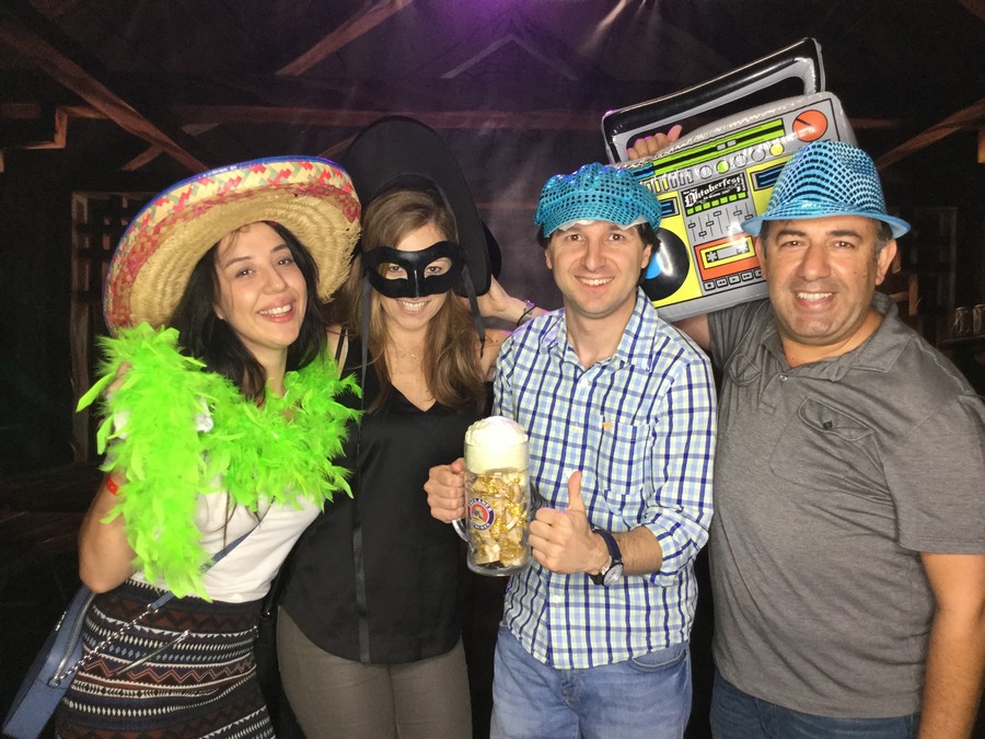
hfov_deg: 58.4
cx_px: 492
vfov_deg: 45.4
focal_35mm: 31
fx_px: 882
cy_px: 370
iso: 80
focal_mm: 3.3
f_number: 2.4
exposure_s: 1/30
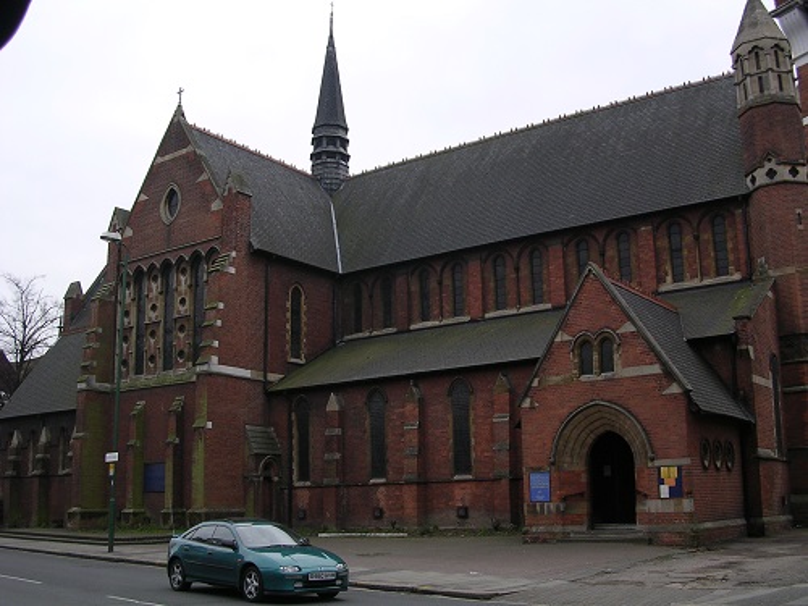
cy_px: 303
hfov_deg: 49.0
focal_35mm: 38
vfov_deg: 37.7
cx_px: 404
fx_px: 887
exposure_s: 1/549
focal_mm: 5.8
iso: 100
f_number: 2.8
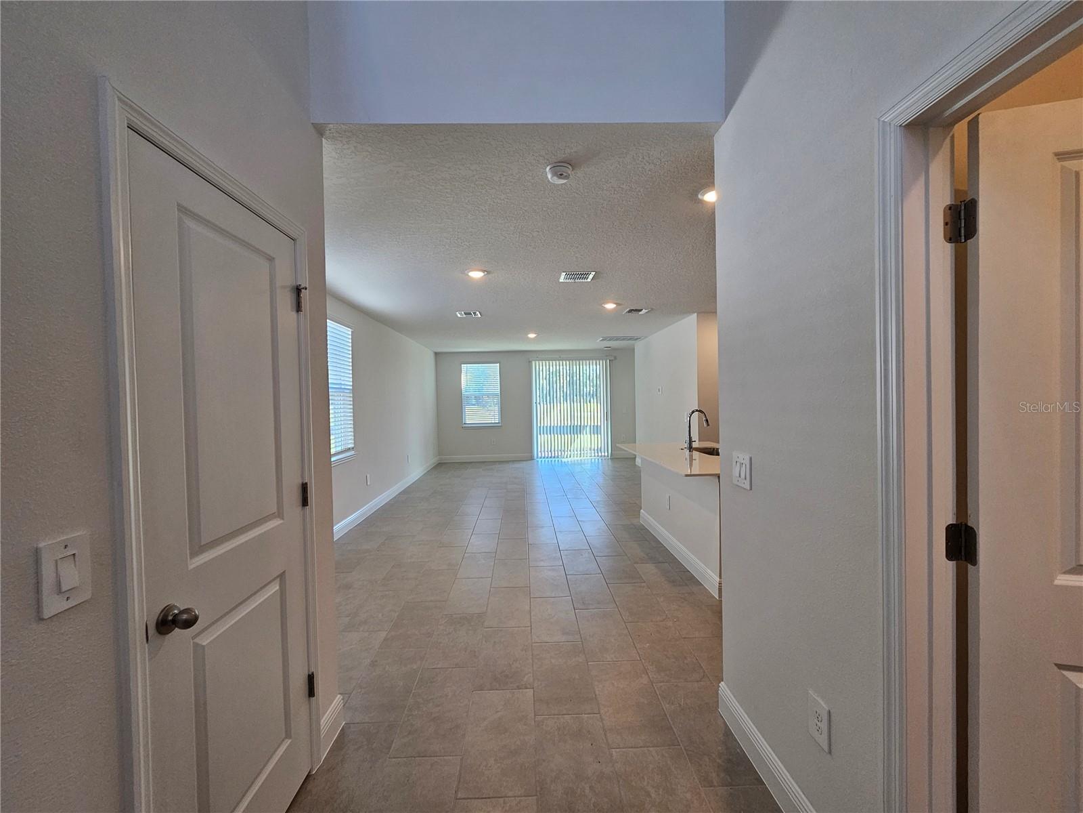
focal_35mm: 13
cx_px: 542
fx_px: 407
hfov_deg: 106.2
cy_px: 406
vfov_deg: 89.9
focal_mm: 2.2
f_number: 2.2
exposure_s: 1/60
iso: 100
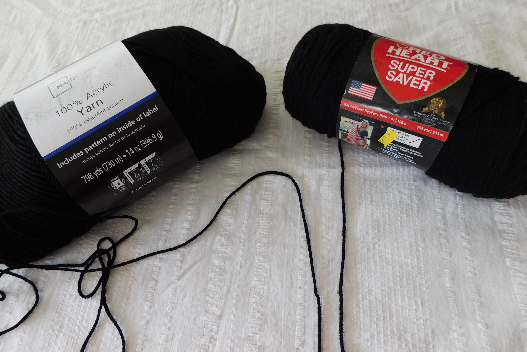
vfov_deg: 53.0
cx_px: 263
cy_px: 195
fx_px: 351
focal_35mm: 24
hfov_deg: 73.7
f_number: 3
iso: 180
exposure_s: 1/30
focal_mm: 4
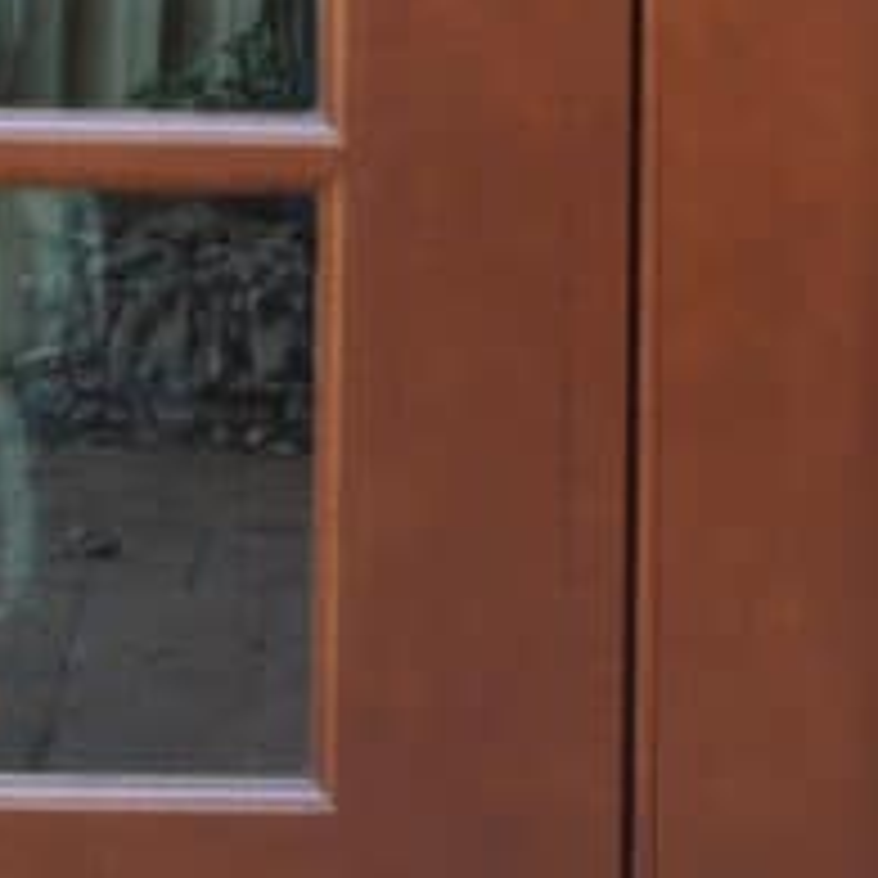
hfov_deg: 9.7
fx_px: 5194
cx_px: 482
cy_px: -777
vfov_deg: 9.2
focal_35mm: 181
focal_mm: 18
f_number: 3.5
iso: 400
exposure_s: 1/60
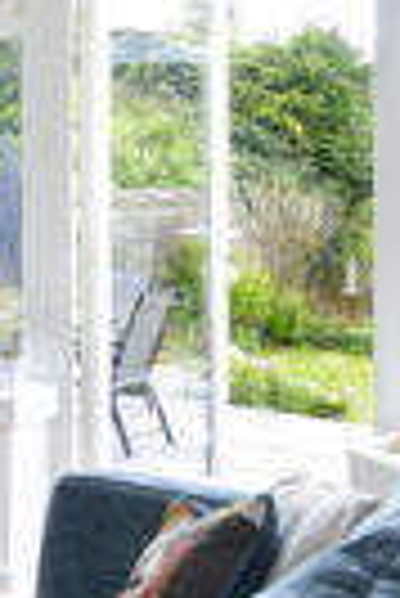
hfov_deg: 17.4
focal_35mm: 69
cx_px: -236
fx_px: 1147
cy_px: 182
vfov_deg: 28.9
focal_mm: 14
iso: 400
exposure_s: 1/25
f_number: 7.1
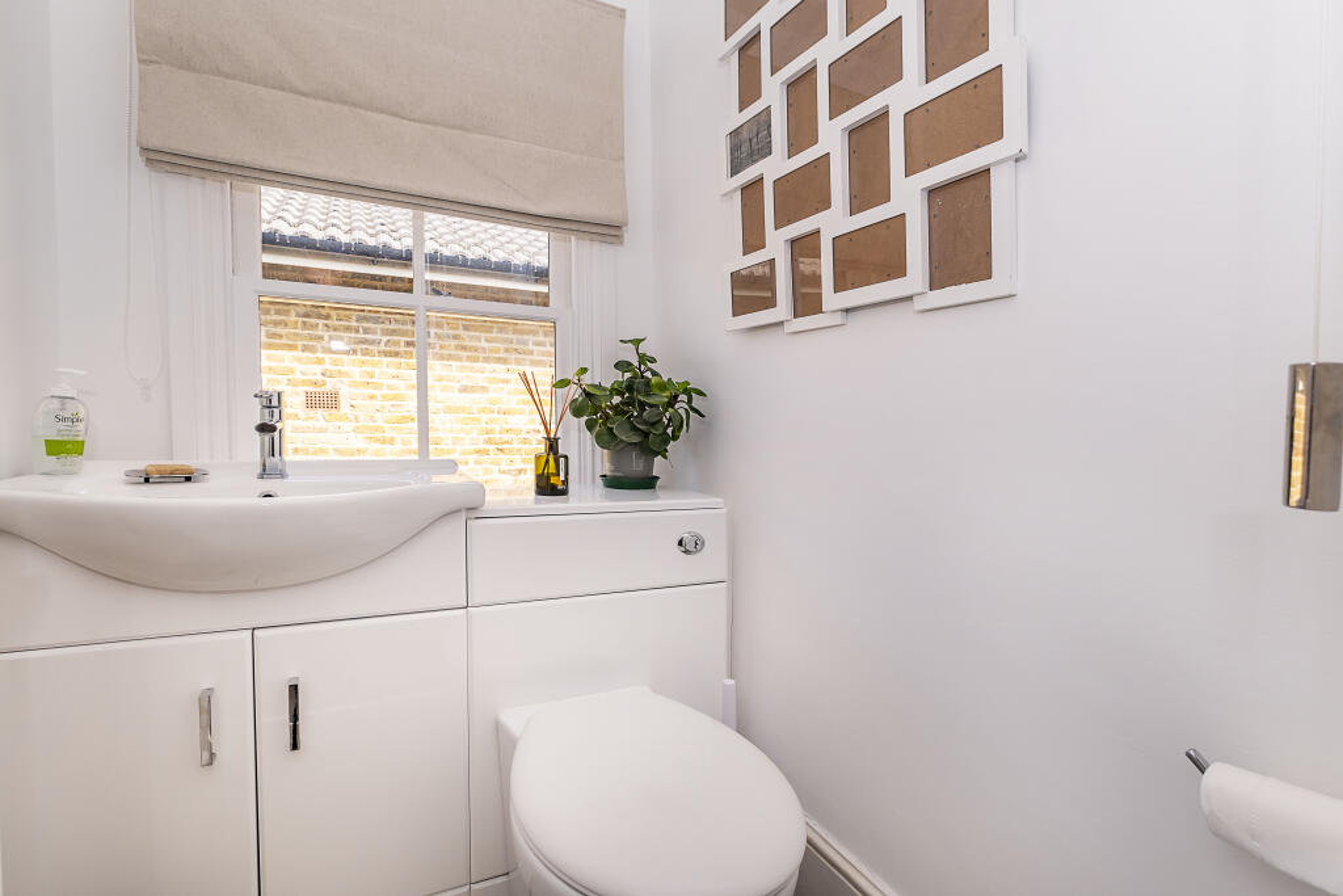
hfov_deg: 100.4
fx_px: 560
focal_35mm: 15
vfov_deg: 77.3
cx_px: 672
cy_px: 448
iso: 400
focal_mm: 10
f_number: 5
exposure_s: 1/200
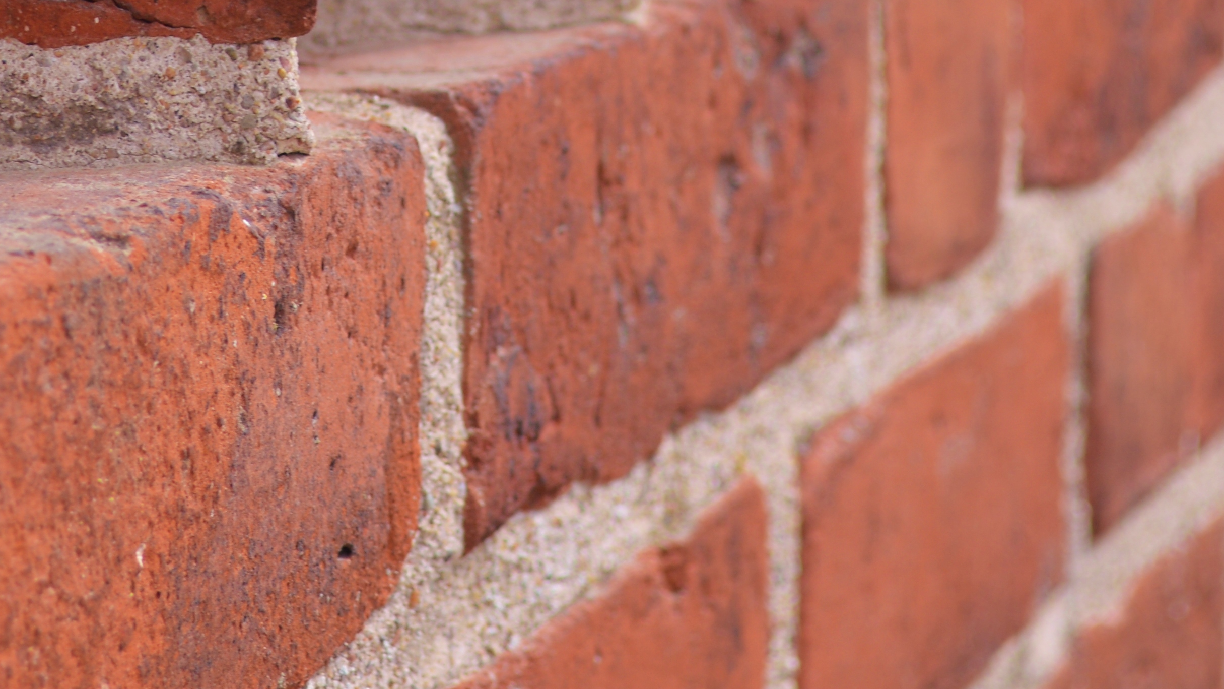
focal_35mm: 171
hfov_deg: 12.6
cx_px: 540
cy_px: -280
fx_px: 5550
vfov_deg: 7.0
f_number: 5.6
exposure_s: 1/125
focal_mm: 44
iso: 100
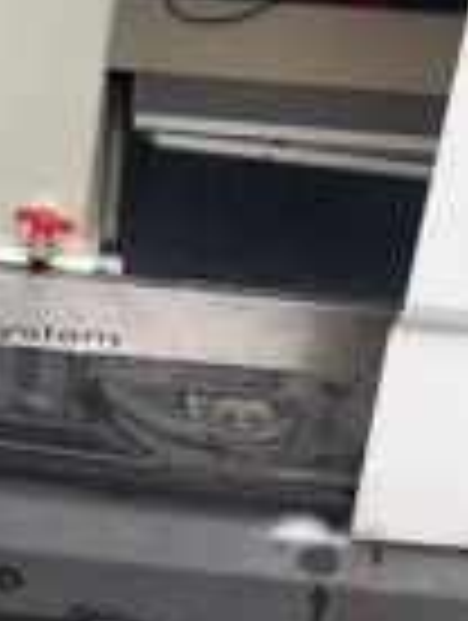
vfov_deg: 24.4
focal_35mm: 78
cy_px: 94
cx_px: 18
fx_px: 1402
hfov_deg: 18.5
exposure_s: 1/50
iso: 50
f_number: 1.8
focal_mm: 4
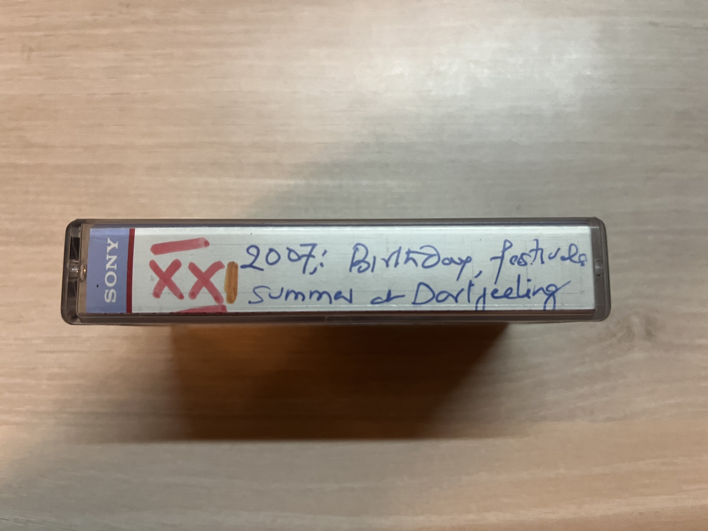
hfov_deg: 67.3
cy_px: 266
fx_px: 532
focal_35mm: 26
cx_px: 354
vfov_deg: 53.1
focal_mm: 5.1
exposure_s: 1/50
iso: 200
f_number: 1.6
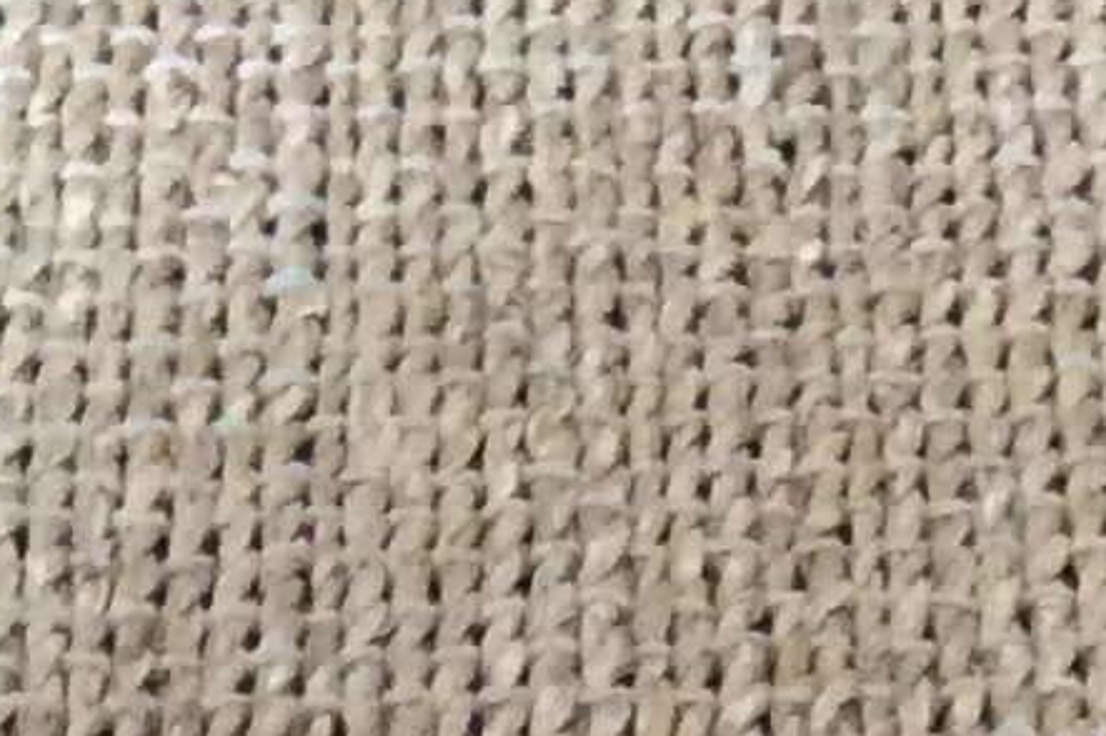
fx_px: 5986
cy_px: 2248
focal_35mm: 195
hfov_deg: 10.5
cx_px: 931
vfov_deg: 6.4
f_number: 2.4
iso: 250
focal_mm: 3.3
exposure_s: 1/20
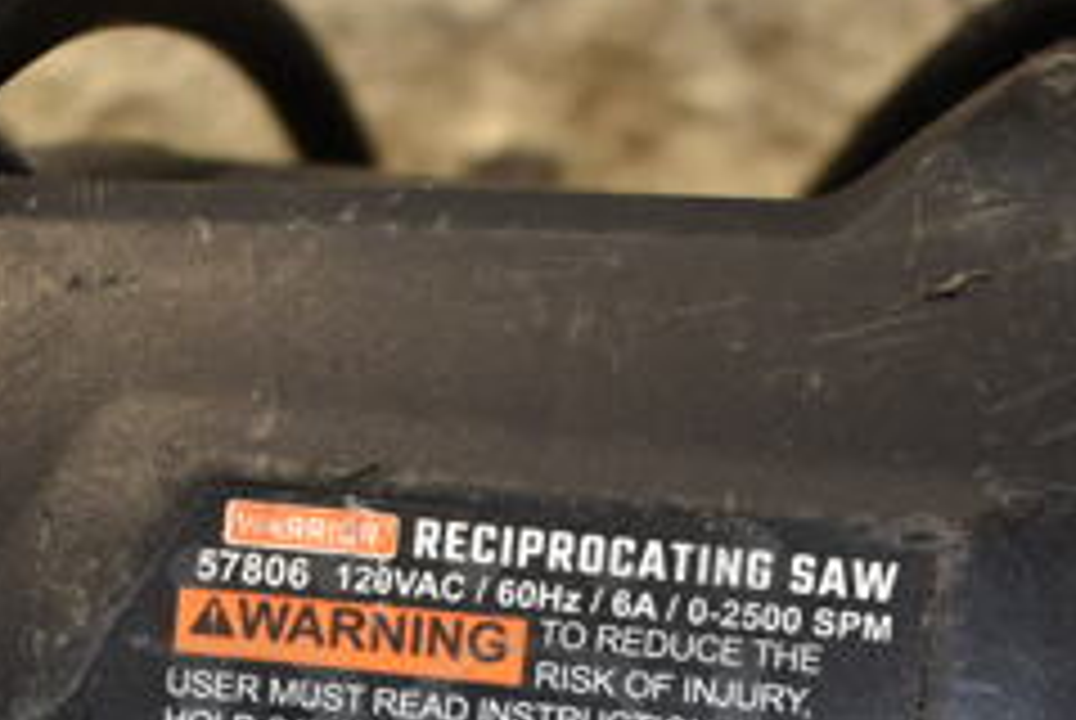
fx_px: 2065
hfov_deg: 29.2
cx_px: 473
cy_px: 752
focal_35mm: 69
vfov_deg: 19.1
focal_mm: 18
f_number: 3.5
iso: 720
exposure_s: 1/30
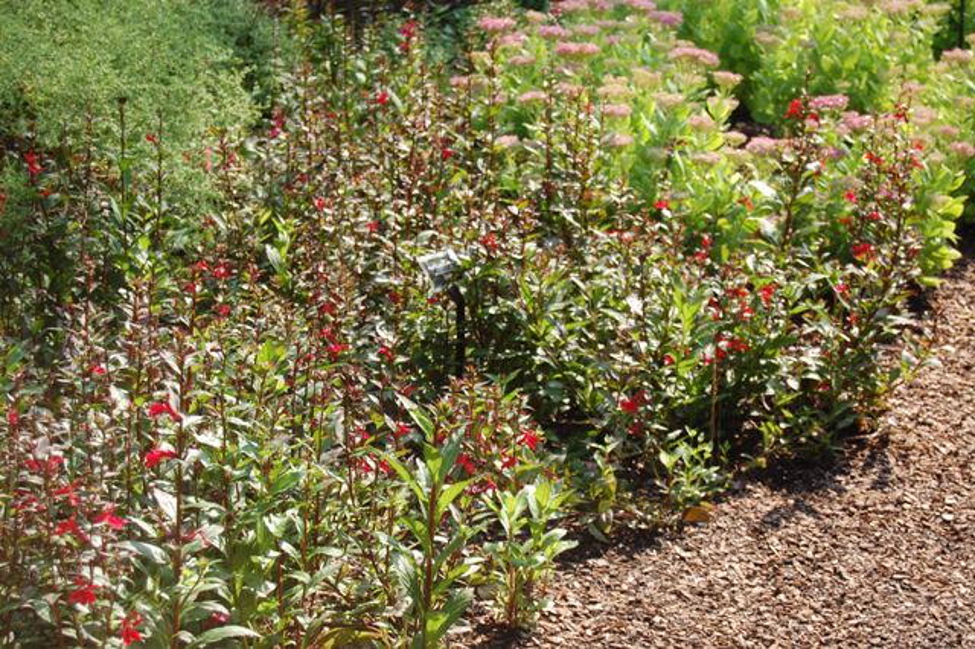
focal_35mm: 82
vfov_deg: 16.5
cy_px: 324
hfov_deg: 24.6
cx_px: 488
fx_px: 2233
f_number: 7.1
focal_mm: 55
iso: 200
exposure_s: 1/200
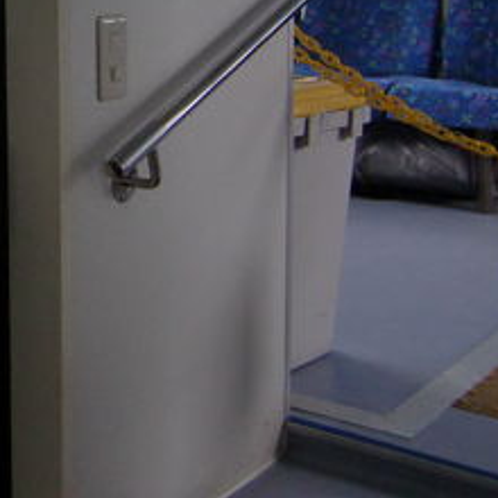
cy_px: 17
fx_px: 1188
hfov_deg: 21.0
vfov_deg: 22.9
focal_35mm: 73
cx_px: -188
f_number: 2.6
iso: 160
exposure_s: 1/60
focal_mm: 4.9
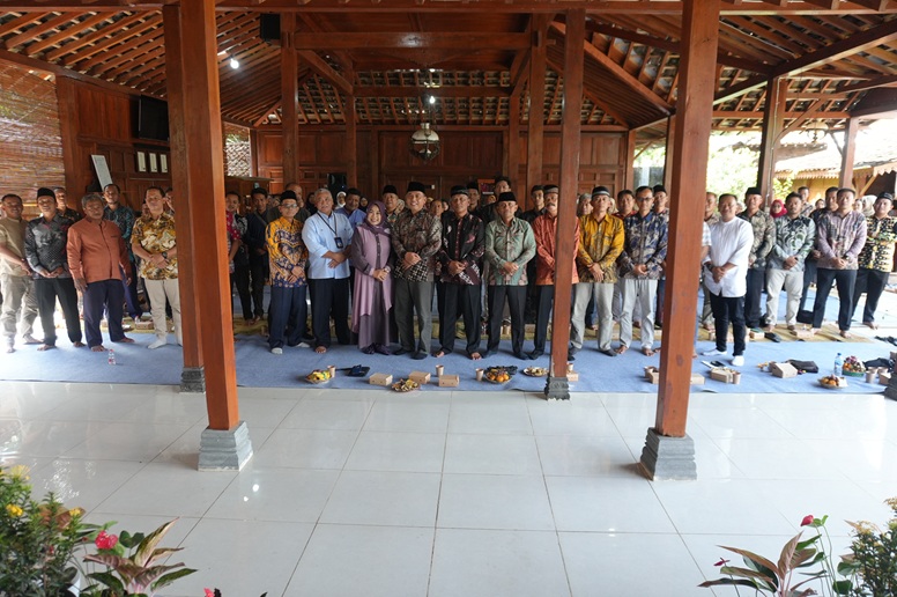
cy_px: 298
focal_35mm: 24
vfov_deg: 53.1
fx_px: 597
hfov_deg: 73.8
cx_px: 448
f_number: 4
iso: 640
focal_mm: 16
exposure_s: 1/200
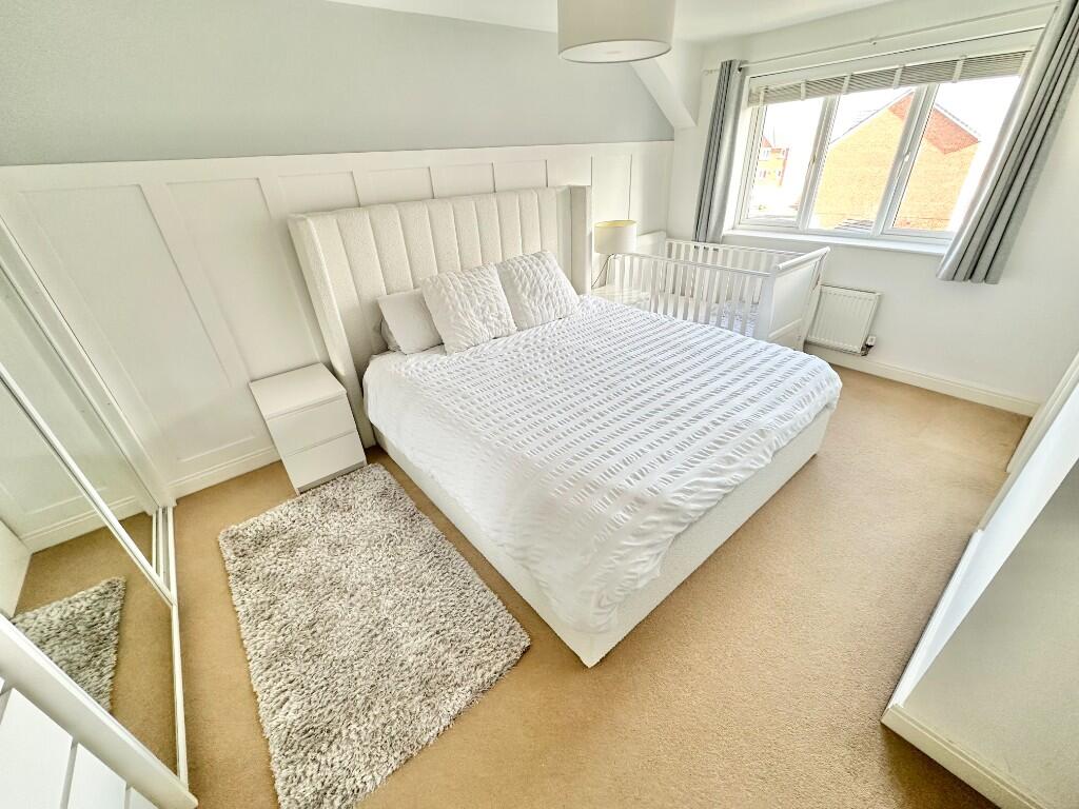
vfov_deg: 85.7
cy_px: 404
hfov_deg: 102.1
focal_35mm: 14
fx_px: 436
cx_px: 540
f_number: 2.2
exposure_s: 1/99
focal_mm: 2.22
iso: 160
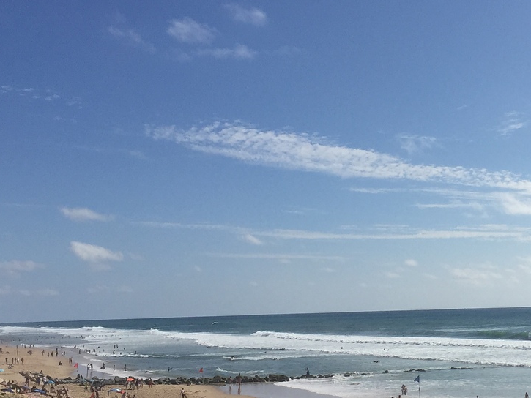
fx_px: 982
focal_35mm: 64
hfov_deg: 29.5
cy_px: 228
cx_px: 436
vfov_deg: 22.9
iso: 32
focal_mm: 4.15
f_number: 2.2
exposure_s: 1/5650
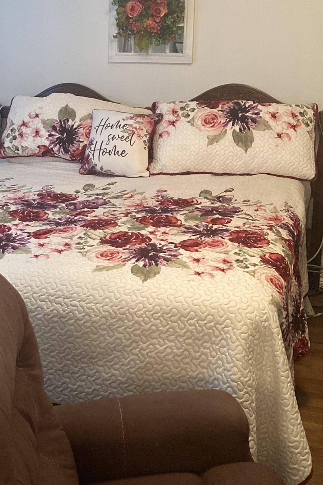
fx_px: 727
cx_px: 60
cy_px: 206
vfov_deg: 36.8
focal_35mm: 54
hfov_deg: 24.6
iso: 400
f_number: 1.8
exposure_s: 1/40
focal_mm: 3.99
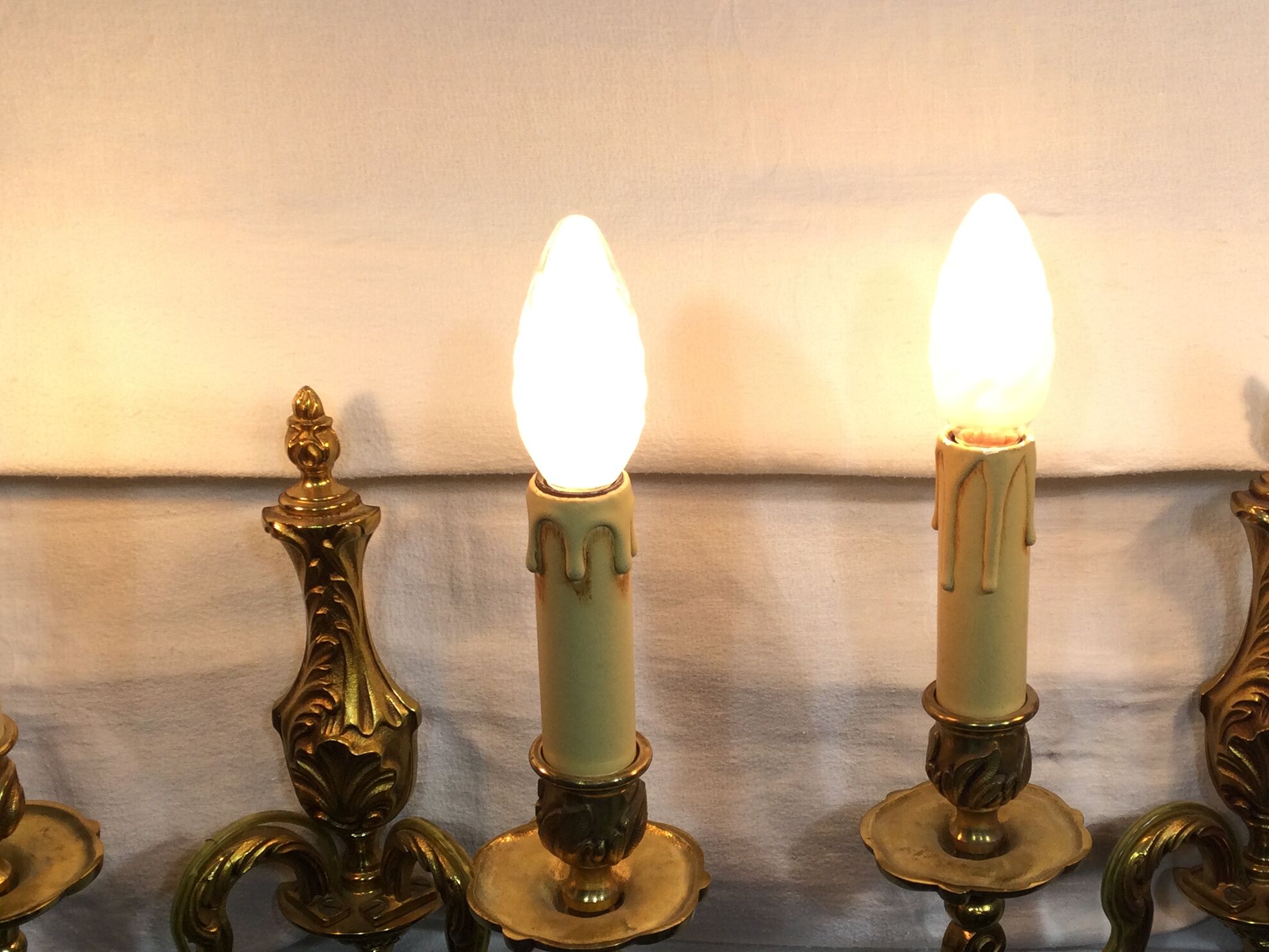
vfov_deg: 28.5
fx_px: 1870
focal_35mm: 51
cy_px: 573
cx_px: 758
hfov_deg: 37.4
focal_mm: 3.3
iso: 25
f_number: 2.4
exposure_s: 1/100
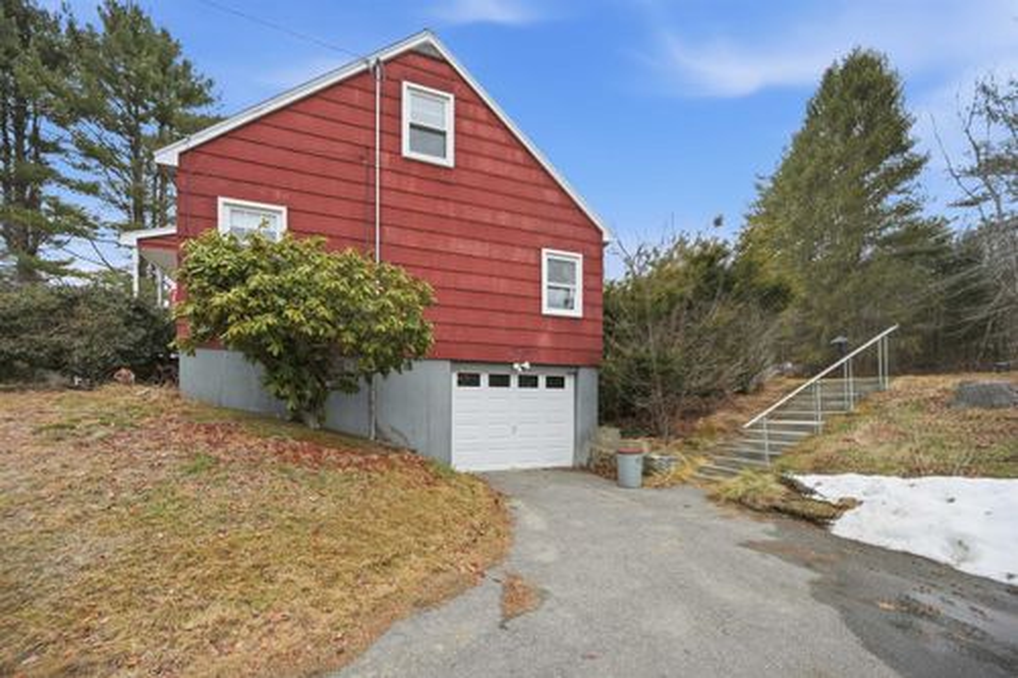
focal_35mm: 14
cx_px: 509
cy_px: 339
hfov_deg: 104.3
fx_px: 396
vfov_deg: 81.2
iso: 125
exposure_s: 1/640
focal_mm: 14
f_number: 4.5
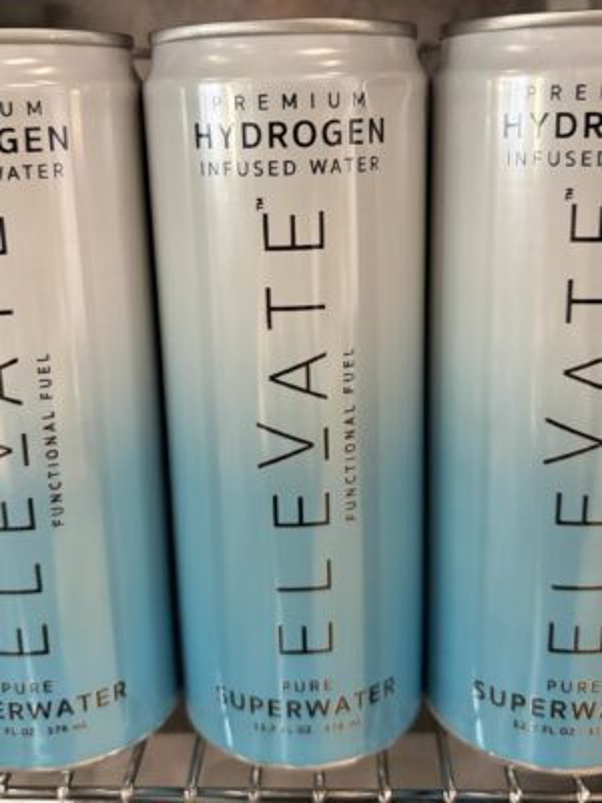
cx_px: 301
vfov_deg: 67.3
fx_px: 603
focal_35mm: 26
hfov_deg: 53.1
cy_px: 402
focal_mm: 5.96
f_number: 1.6
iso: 500
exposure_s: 1/30
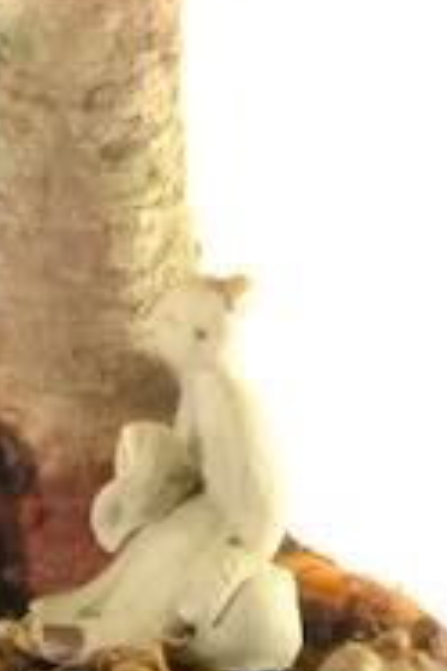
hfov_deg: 1.8
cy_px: -372
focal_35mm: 745
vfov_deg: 2.8
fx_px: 13875
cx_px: 285
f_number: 9
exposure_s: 1/30
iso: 2500
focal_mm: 72.1
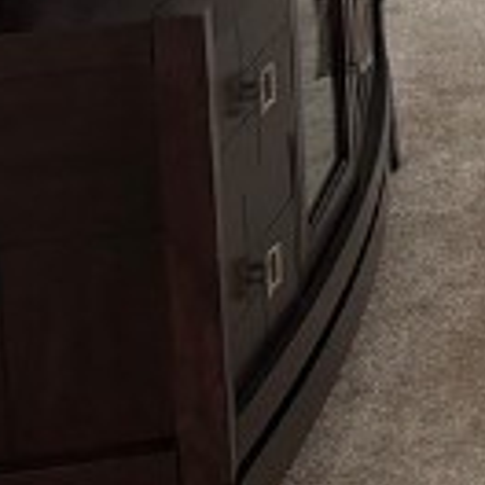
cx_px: 1767
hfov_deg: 7.6
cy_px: -628
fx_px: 2822
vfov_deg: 9.0
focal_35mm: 178
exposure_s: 1/120
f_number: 1.6
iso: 50
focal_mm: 5.96
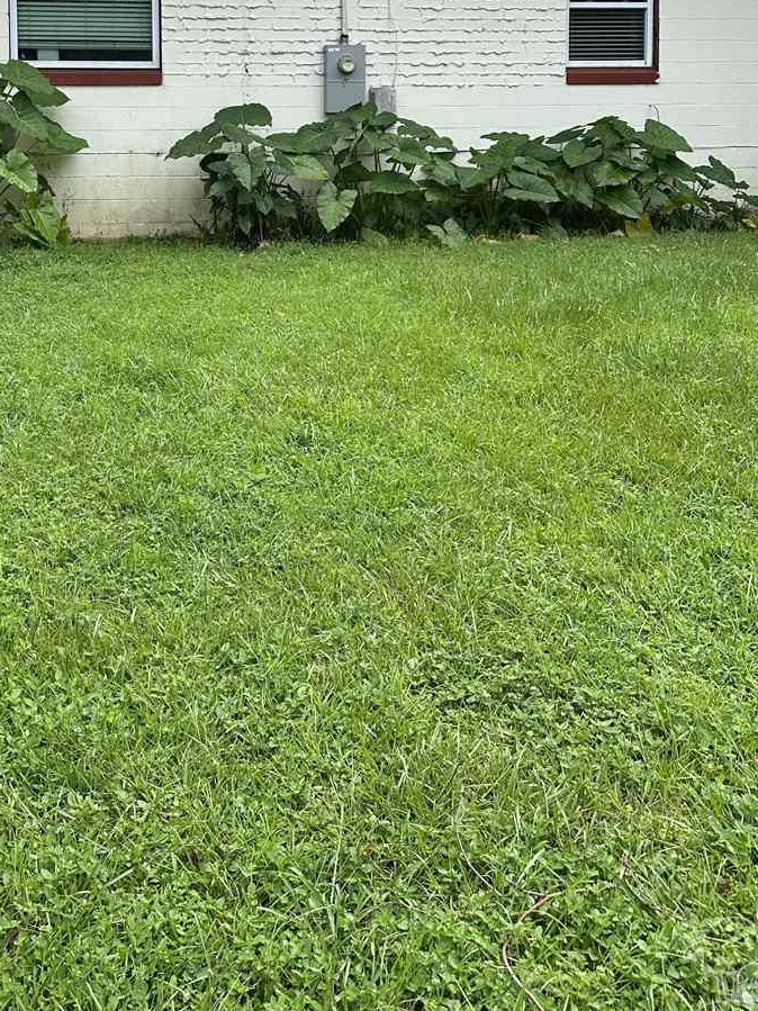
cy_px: 175
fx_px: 1197
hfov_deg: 34.7
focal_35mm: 41
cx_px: 237
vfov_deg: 43.2
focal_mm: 6.86
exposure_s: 1/1304
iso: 80
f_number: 1.78
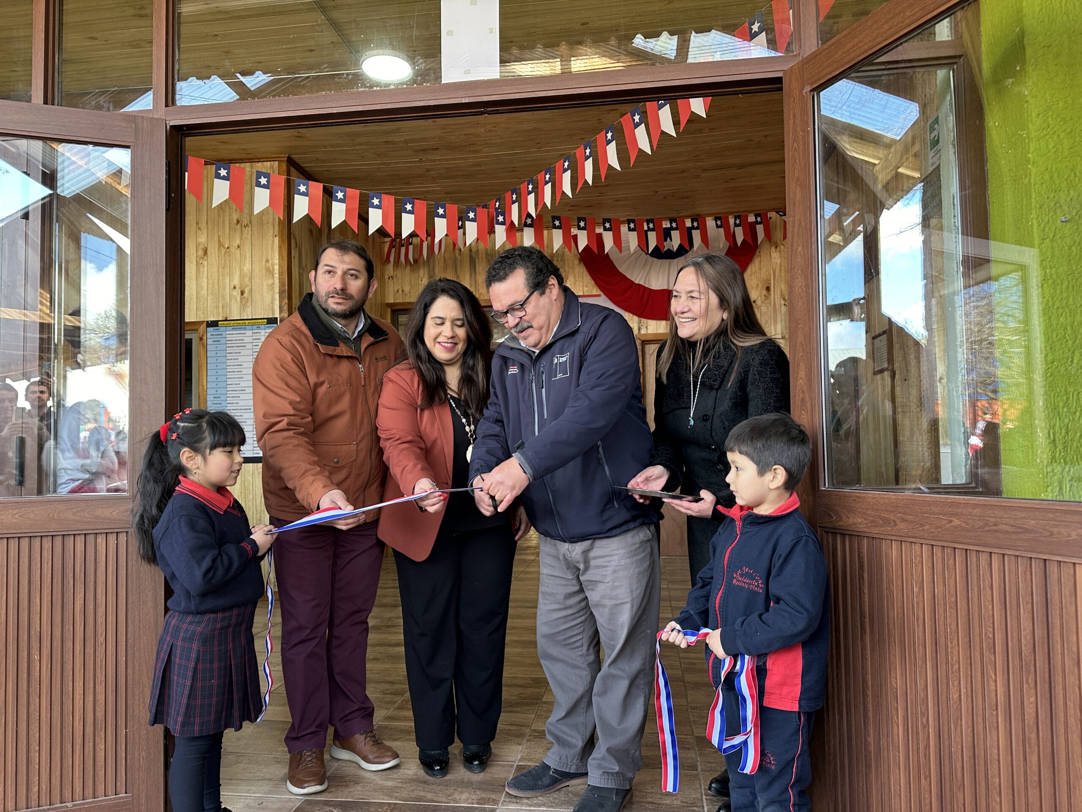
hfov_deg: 71.6
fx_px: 750
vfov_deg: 56.8
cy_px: 406
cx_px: 541
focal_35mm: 24
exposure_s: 1/121
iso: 160
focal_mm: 6.86
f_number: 1.78
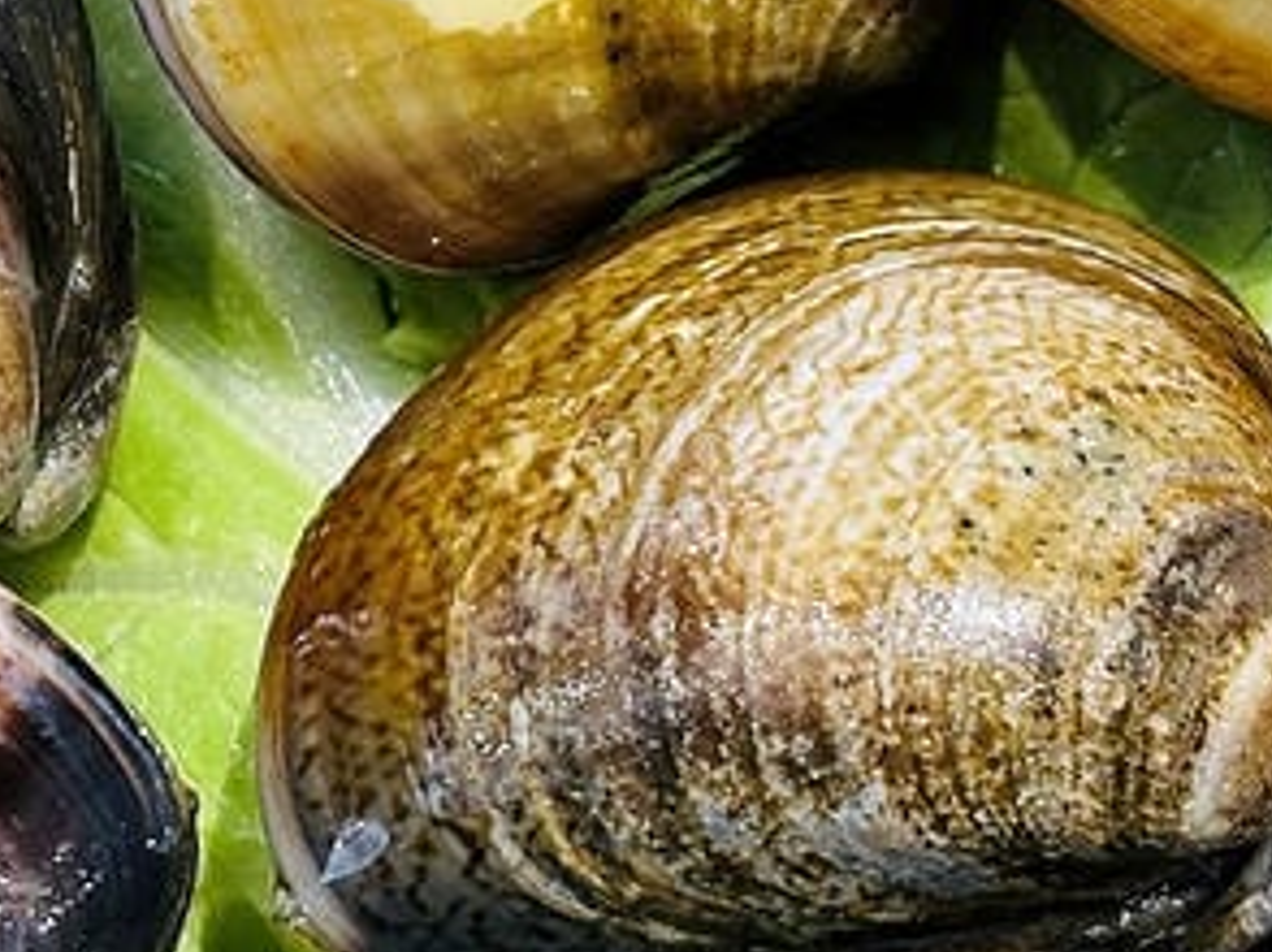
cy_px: 26
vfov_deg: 7.5
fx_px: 7196
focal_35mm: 196
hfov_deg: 10.0
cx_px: 87
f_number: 1.78
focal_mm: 6.86
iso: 80
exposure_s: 1/63
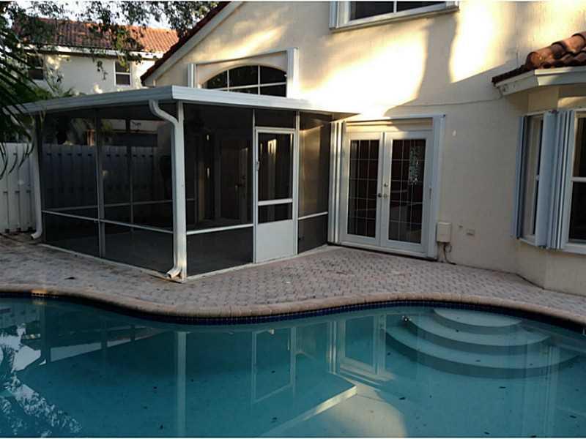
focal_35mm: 33
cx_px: 293
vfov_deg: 42.9
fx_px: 559
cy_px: 220
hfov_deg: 55.4
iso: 32
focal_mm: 3.3
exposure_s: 1/141
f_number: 2.4
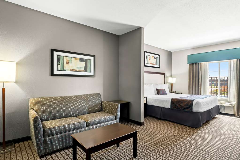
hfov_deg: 93.3
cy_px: 80
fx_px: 113
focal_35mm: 17
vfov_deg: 70.4
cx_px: 120
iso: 400
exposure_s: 2
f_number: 9
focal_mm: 17
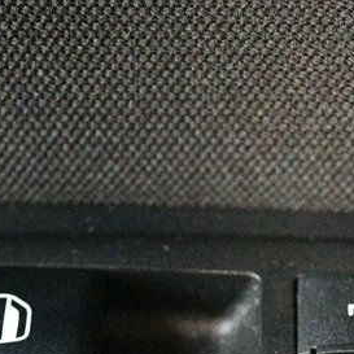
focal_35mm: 166
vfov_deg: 10.4
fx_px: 1921
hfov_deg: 10.5
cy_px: 410
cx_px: 171
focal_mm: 35
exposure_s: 1/25
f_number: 5
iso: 12800
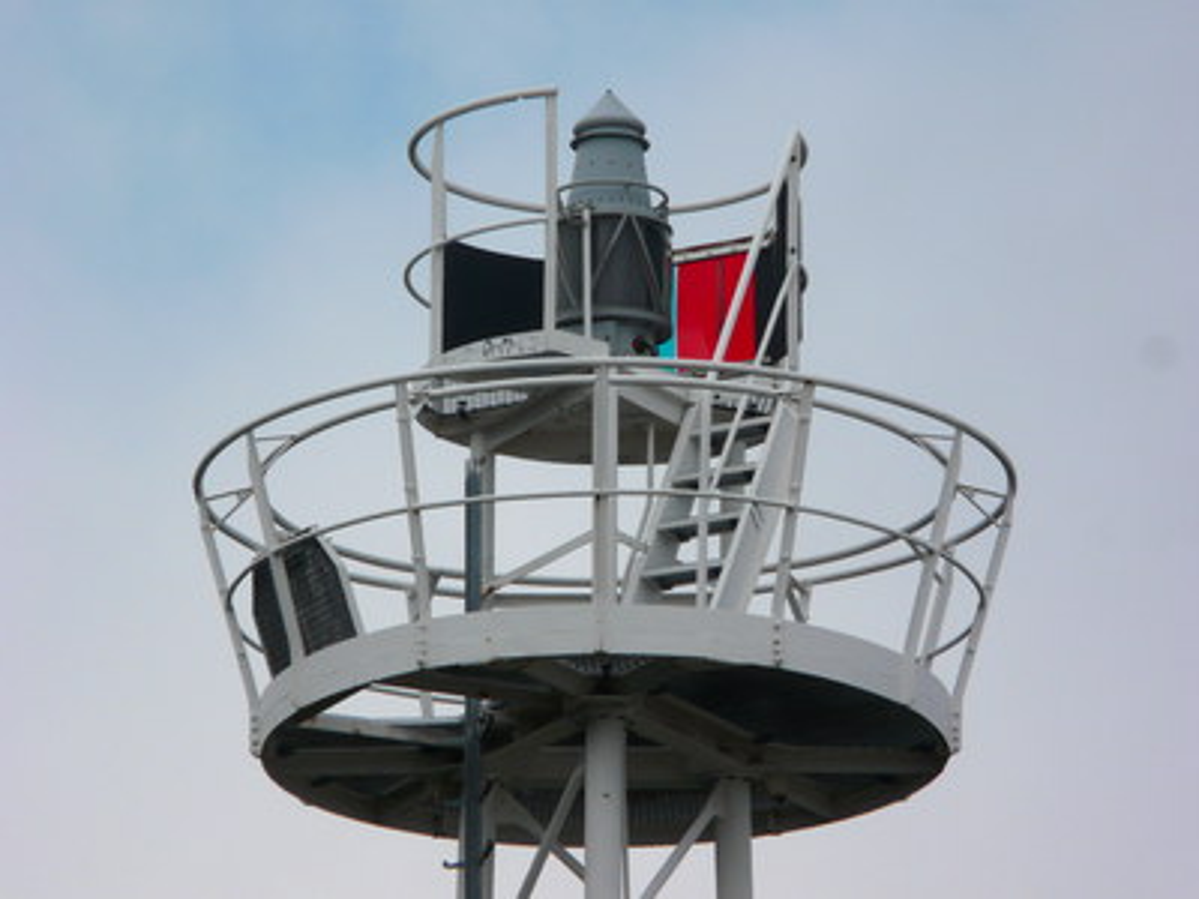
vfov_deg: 3.2
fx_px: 16210
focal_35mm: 468
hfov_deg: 4.2
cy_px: 450
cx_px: 600
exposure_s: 1/500
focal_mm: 76.9
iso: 100
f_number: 8
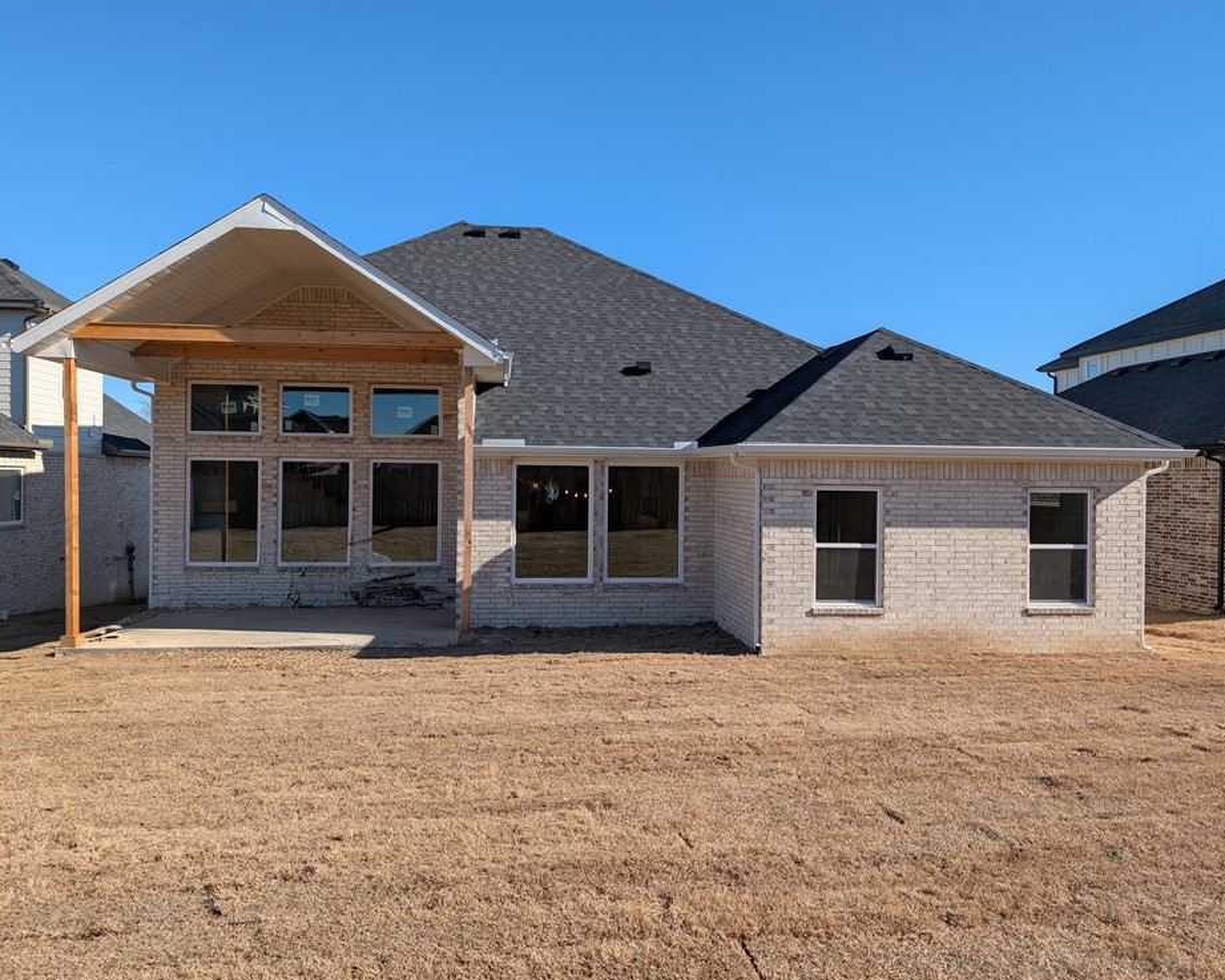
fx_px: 943
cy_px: 479
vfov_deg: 54.9
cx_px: 605
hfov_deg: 66.0
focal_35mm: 26
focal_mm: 6.9
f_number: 1.68
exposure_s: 1/1133
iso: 22
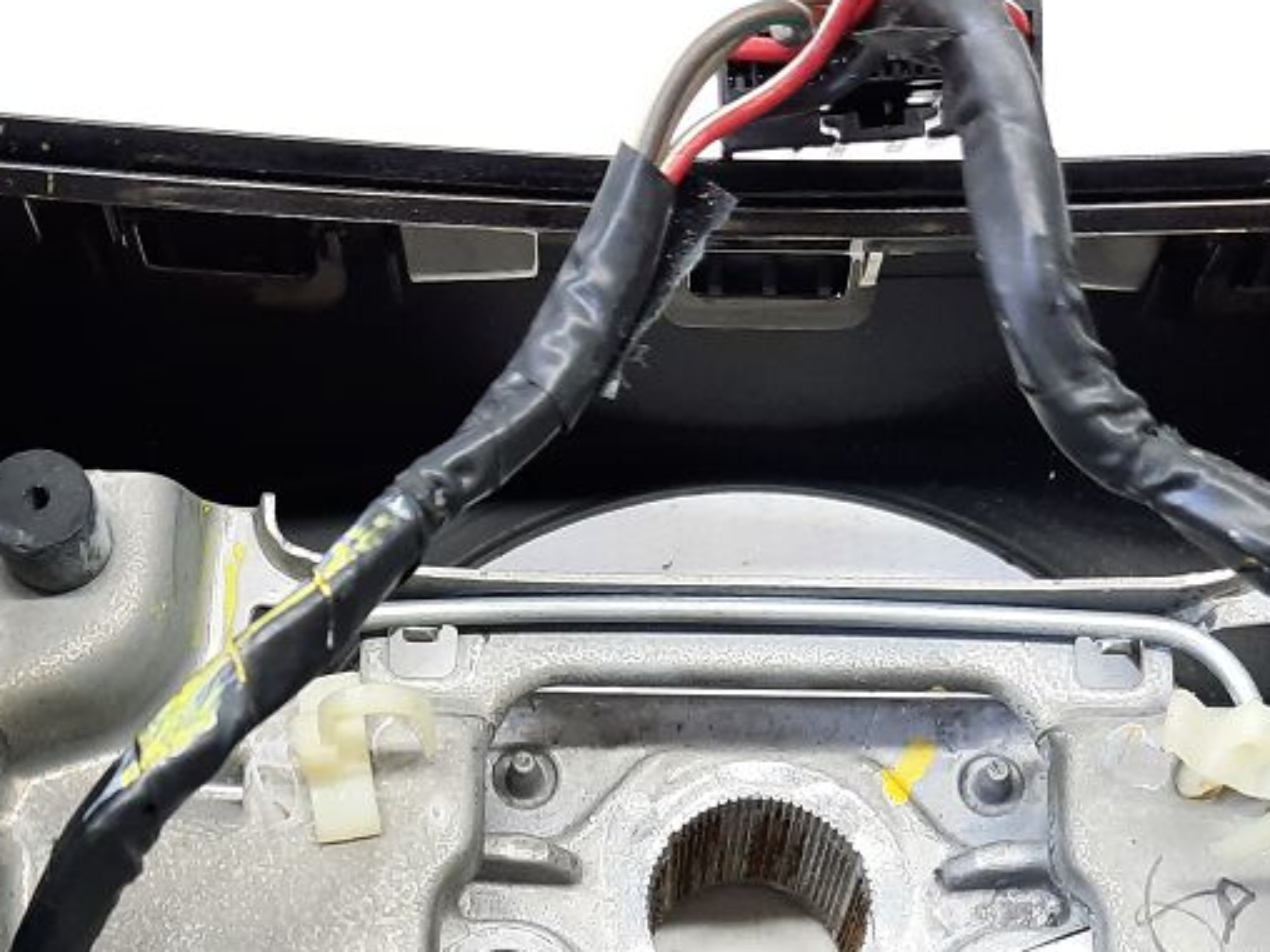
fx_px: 2165
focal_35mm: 59
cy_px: 1049
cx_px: 622
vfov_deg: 23.3
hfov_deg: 32.7
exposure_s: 1/50
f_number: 2
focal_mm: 4.6
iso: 200
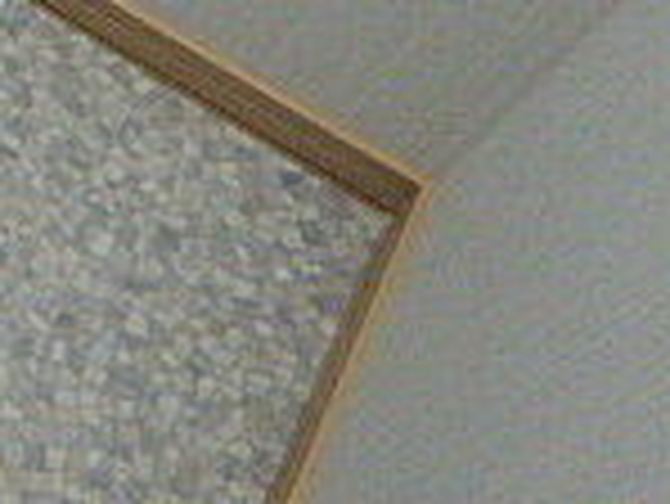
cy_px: -468
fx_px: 1995
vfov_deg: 12.8
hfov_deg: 15.9
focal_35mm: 103
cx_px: -576
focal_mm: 4.3
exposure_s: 1/20
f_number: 2.8
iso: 200
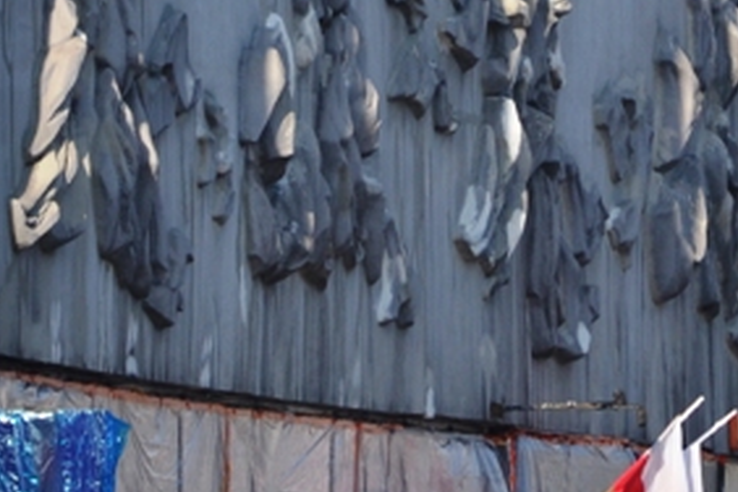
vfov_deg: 1.5
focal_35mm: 931
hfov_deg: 2.2
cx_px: 369
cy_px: -17
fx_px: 19079
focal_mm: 175
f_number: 5.3
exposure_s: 1/1000
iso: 200
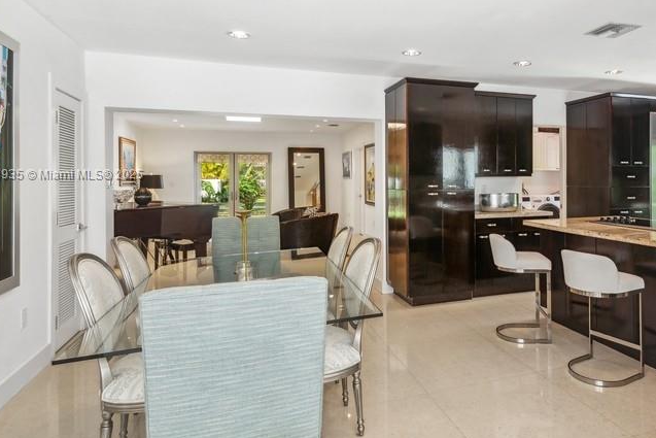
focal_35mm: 24
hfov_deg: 72.3
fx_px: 437
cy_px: 175
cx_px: 418
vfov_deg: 52.8
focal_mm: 17
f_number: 8
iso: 200
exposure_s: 1/10
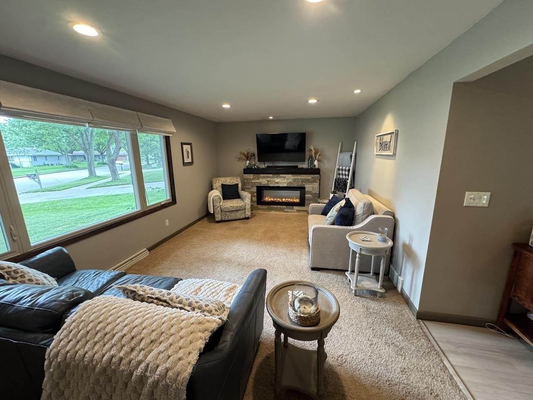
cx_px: 266
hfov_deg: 102.1
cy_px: 200
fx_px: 216
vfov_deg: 85.7
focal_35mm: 14
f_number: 2.2
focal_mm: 2.22
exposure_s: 1/60
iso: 320
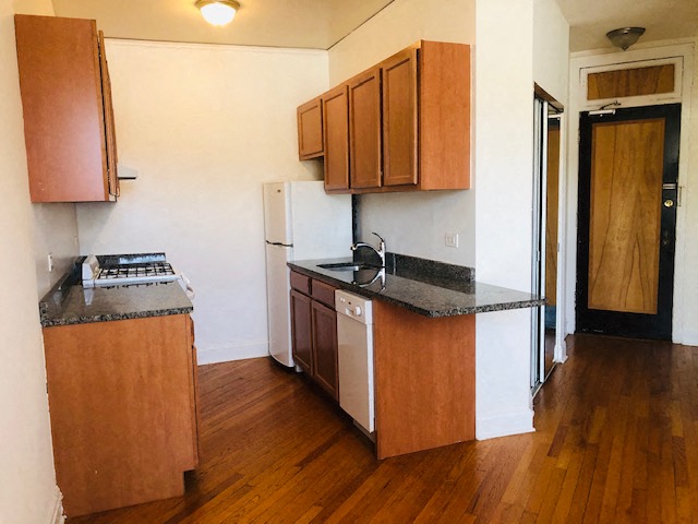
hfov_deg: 63.4
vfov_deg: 49.7
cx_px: 349
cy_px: 262
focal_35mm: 28
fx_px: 565
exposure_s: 1/30
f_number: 1.8
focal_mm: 3.99
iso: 40
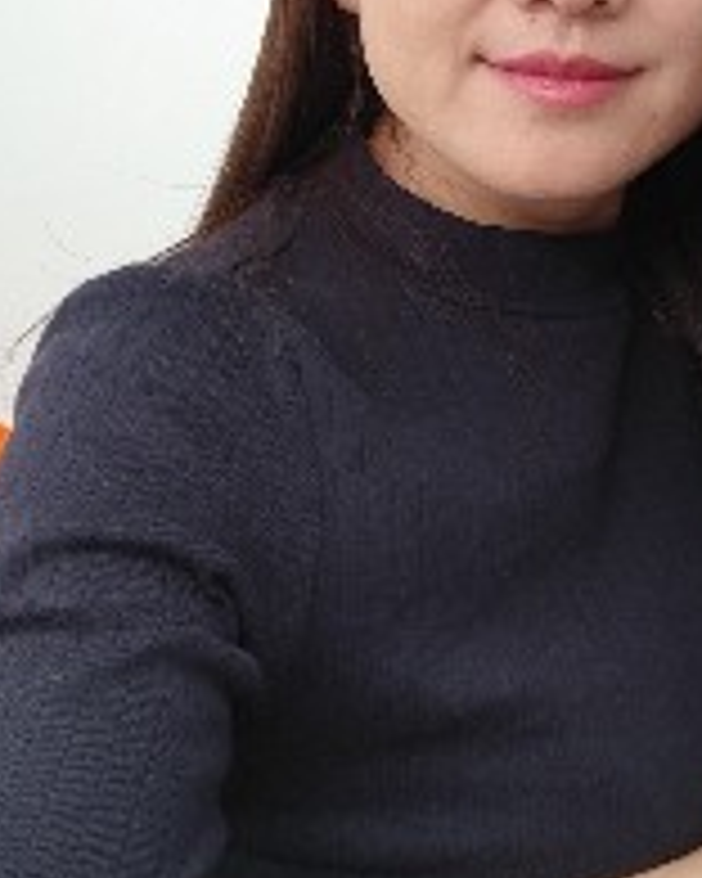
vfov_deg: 40.2
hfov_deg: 33.6
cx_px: 644
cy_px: 72
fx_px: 1091
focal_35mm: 42
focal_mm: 3.57
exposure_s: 1/33
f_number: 2
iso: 250
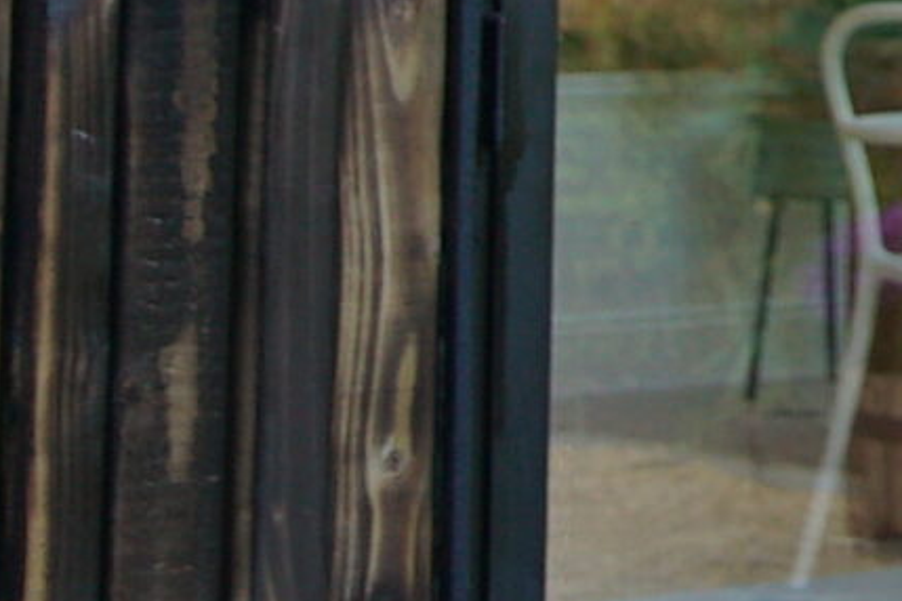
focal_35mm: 179
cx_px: 1913
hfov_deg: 10.4
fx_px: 4485
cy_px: -692
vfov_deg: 7.3
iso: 200
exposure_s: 1/250
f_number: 3.2
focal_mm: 20
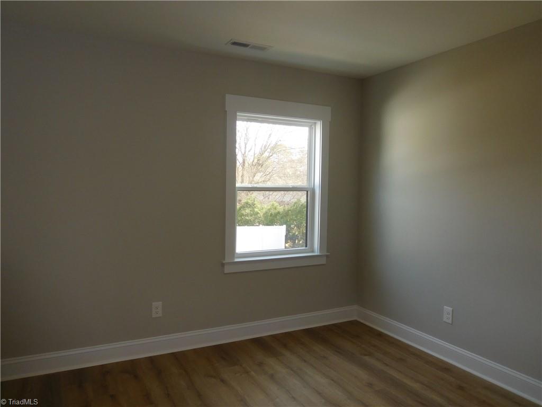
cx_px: 271
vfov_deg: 54.9
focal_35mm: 25
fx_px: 391
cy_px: 204
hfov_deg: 69.4
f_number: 3.4
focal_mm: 4.5
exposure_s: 1/80
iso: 125
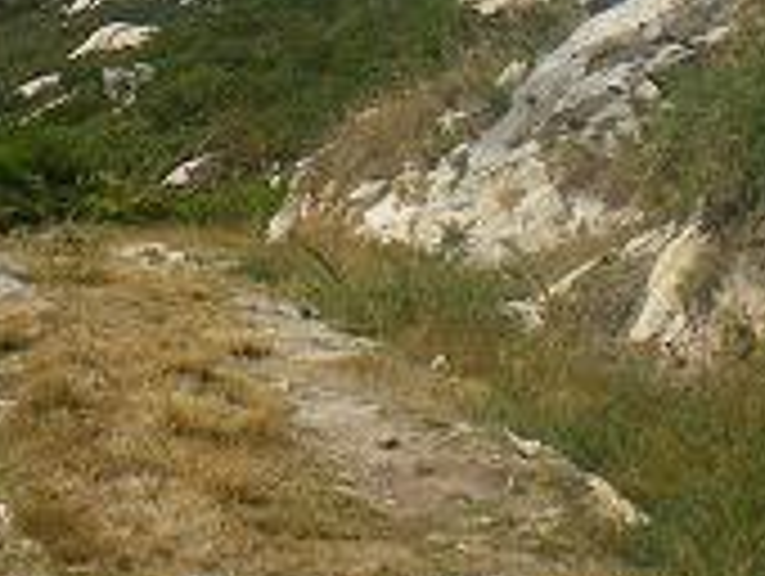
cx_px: 212
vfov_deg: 12.5
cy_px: 22
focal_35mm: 118
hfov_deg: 16.6
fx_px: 2611
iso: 64
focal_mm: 6.3
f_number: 4.6
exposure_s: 1/500
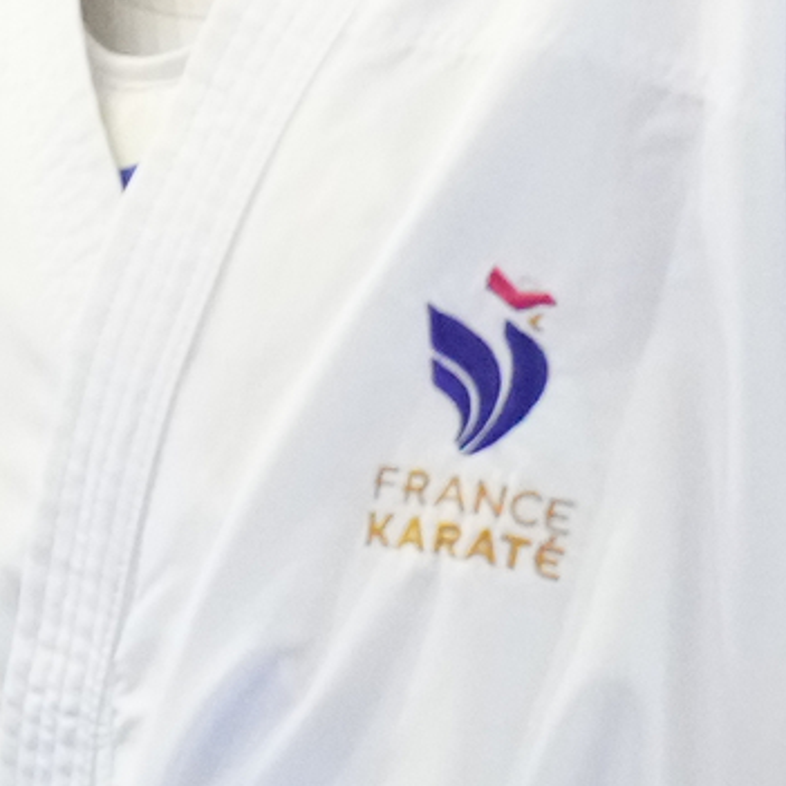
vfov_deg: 1.0
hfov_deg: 1.0
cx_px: -535
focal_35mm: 1814
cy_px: -448
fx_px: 46600
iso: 6400
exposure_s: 1/1000
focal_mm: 200
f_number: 2.8
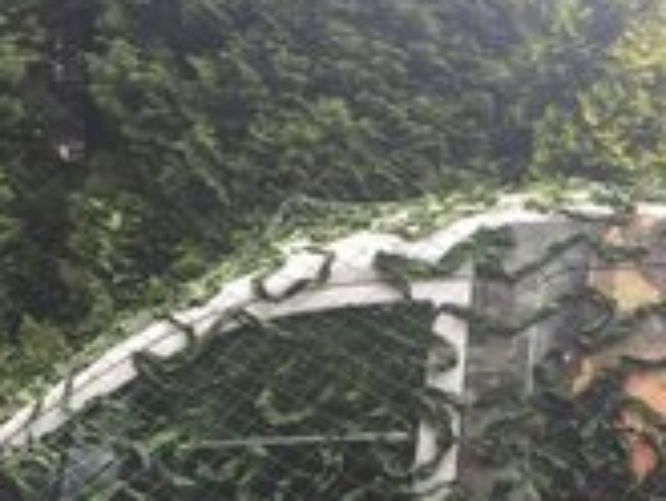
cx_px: 448
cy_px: 535
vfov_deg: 16.4
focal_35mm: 88
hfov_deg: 22.1
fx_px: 1694
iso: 32
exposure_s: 1/170
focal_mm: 4.15
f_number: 2.2
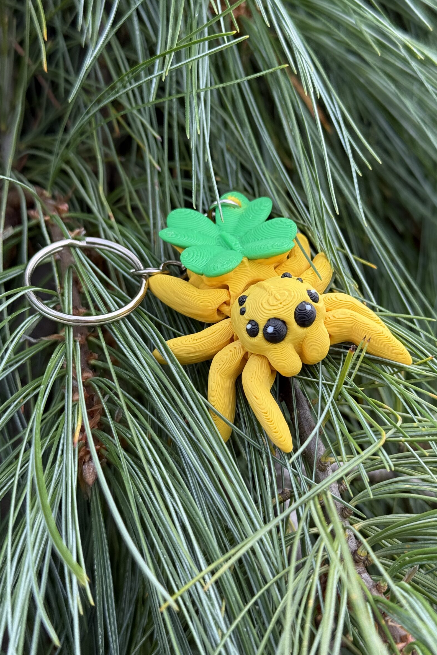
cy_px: 318
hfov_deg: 25.0
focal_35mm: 54
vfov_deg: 36.9
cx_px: 262
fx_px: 983
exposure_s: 1/566
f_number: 1.78
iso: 64
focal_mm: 6.76
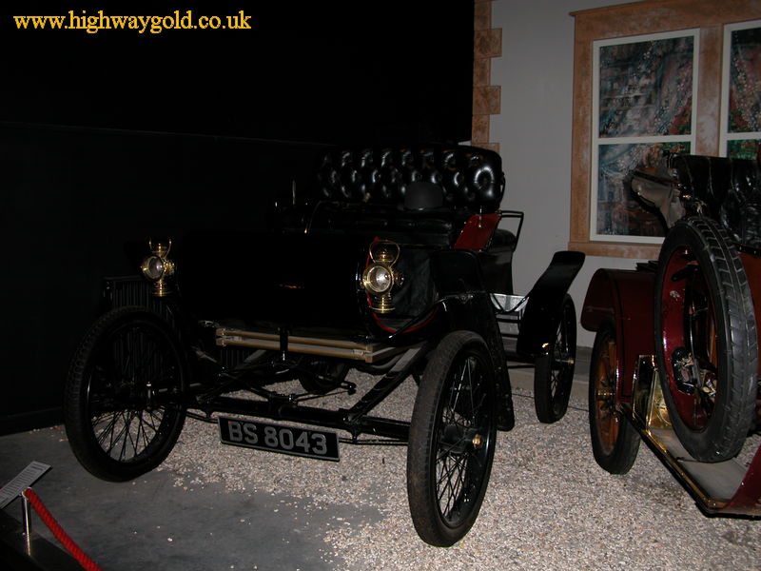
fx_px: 791
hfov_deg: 51.4
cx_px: 380
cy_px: 286
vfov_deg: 39.7
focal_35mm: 36
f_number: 2.8
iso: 100
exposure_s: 1/60
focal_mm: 9.2
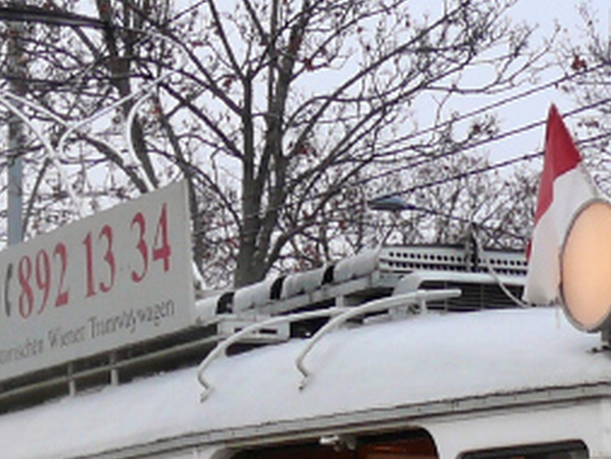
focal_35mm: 180
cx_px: 333
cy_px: 463
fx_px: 3179
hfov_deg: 11.0
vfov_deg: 8.2
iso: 100
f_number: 2.8
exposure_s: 1/80
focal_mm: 7.4
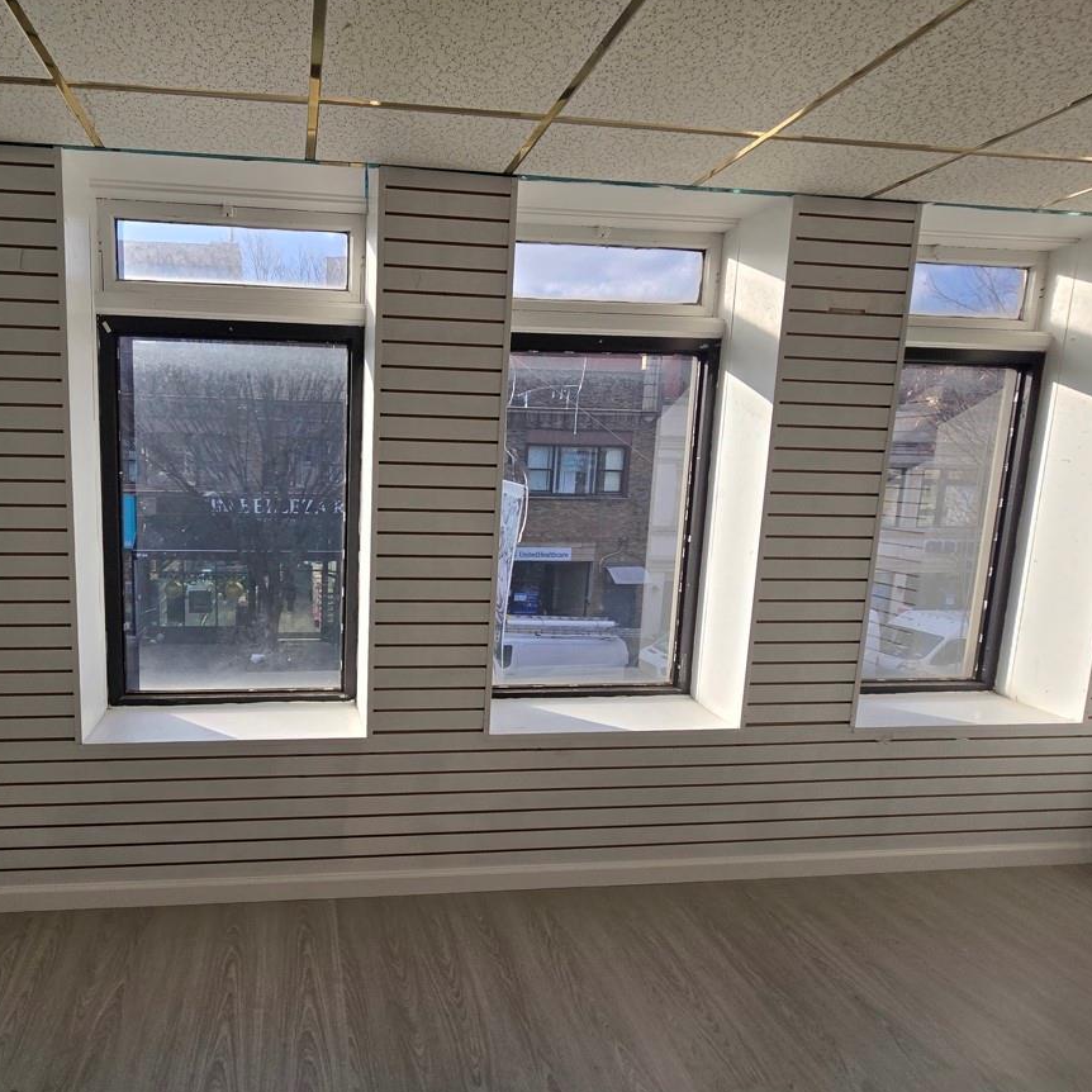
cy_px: 555
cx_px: 359
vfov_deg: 87.4
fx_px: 571
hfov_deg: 84.2
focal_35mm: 16
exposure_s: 1/1354
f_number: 2.2
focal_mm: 2.2
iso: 50
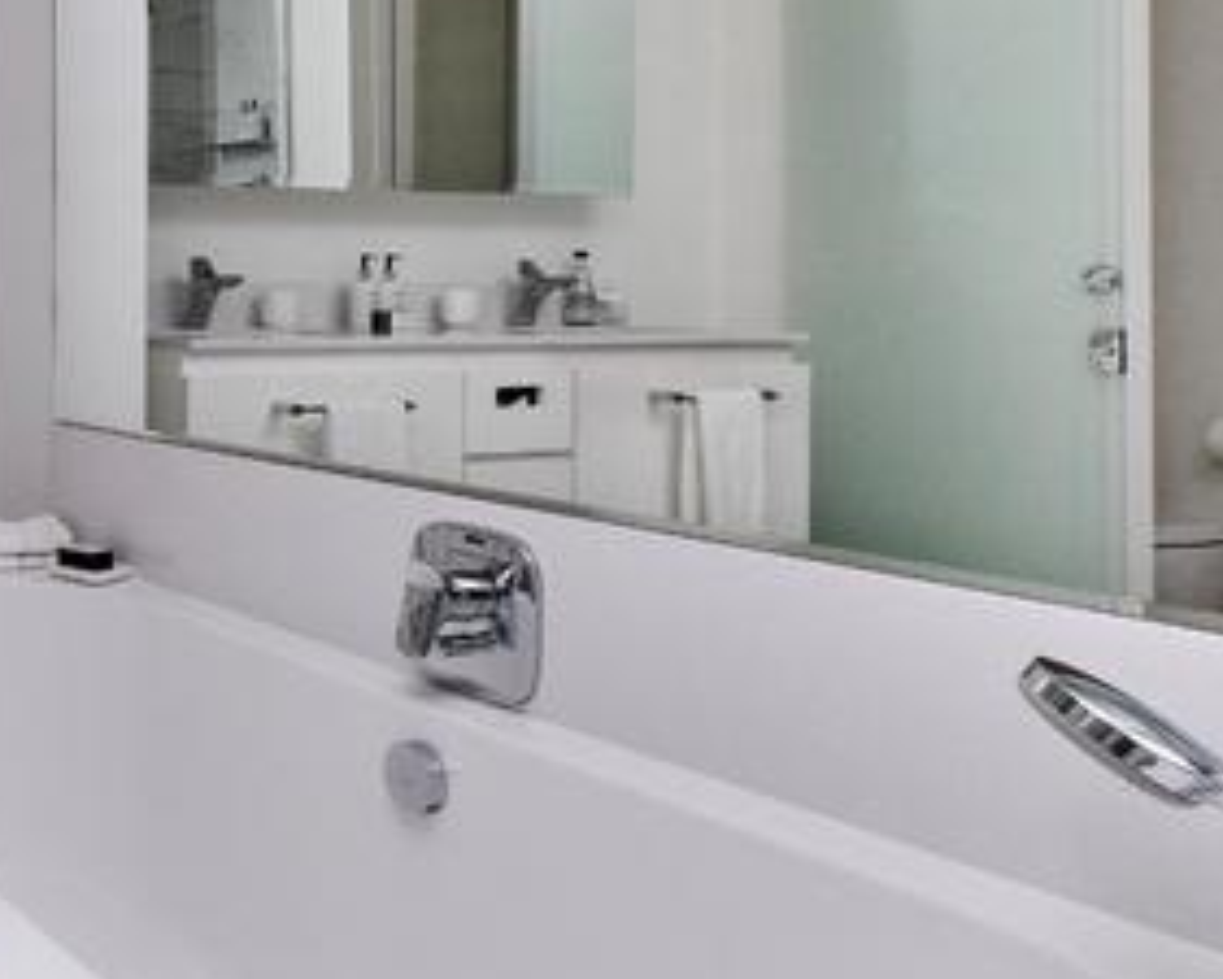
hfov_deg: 35.3
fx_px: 1448
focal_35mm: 40
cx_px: -270
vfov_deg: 36.7
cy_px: 285
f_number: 10
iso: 500
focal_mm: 10
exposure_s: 1/200
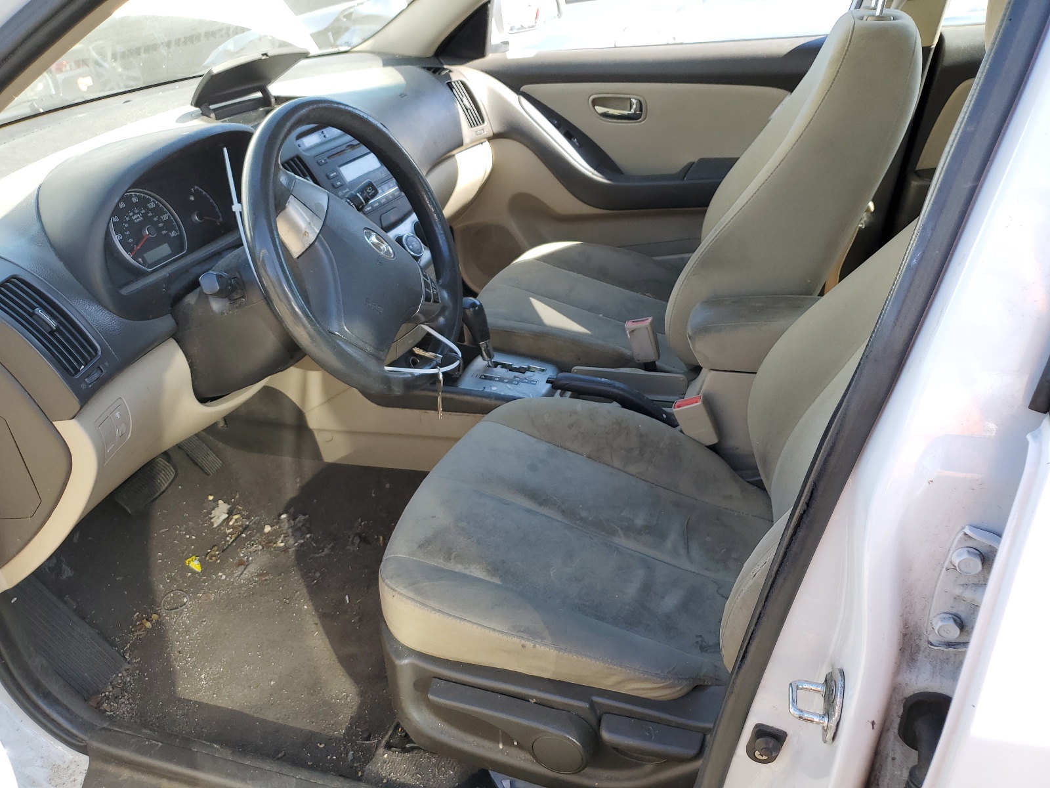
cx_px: 525
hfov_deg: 67.3
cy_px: 394
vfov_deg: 53.1
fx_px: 789
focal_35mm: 26
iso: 50
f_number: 1.5
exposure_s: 1/370
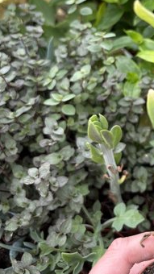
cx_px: 179
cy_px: 96
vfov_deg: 40.9
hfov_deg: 22.3
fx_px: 363
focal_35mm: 50
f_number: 1.6
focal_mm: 5.96
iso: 100
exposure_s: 1/122
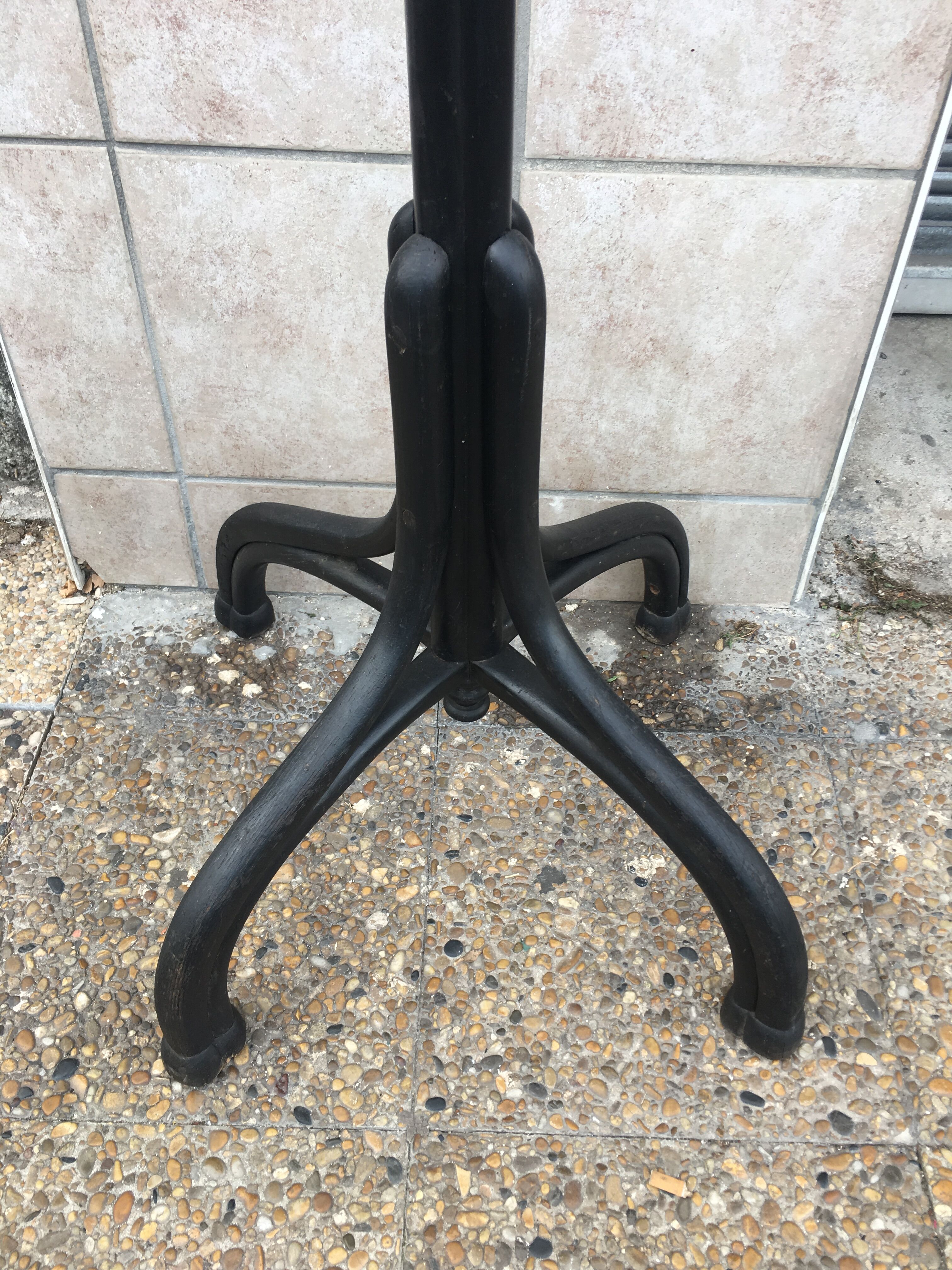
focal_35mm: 29
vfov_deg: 61.7
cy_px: 635
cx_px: 476
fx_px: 1063
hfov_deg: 48.2
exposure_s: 1/143
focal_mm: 4.15
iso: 25
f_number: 2.2
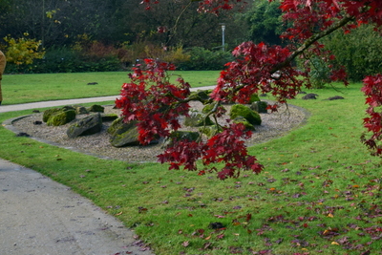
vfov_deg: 24.3
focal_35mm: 54
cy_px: 17
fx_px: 573
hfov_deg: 33.8
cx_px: 379
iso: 400
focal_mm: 18
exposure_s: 1/200
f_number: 10
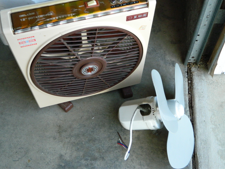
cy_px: 84
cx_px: 114
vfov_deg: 34.4
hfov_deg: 44.8
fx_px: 273
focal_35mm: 42
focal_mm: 7.3
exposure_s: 1/100
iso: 400
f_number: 3.5
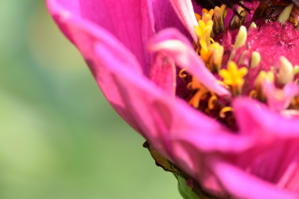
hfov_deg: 7.3
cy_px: 8
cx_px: 285
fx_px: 2325
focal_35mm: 280
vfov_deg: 4.9
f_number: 8
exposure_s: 1/250
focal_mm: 90
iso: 200
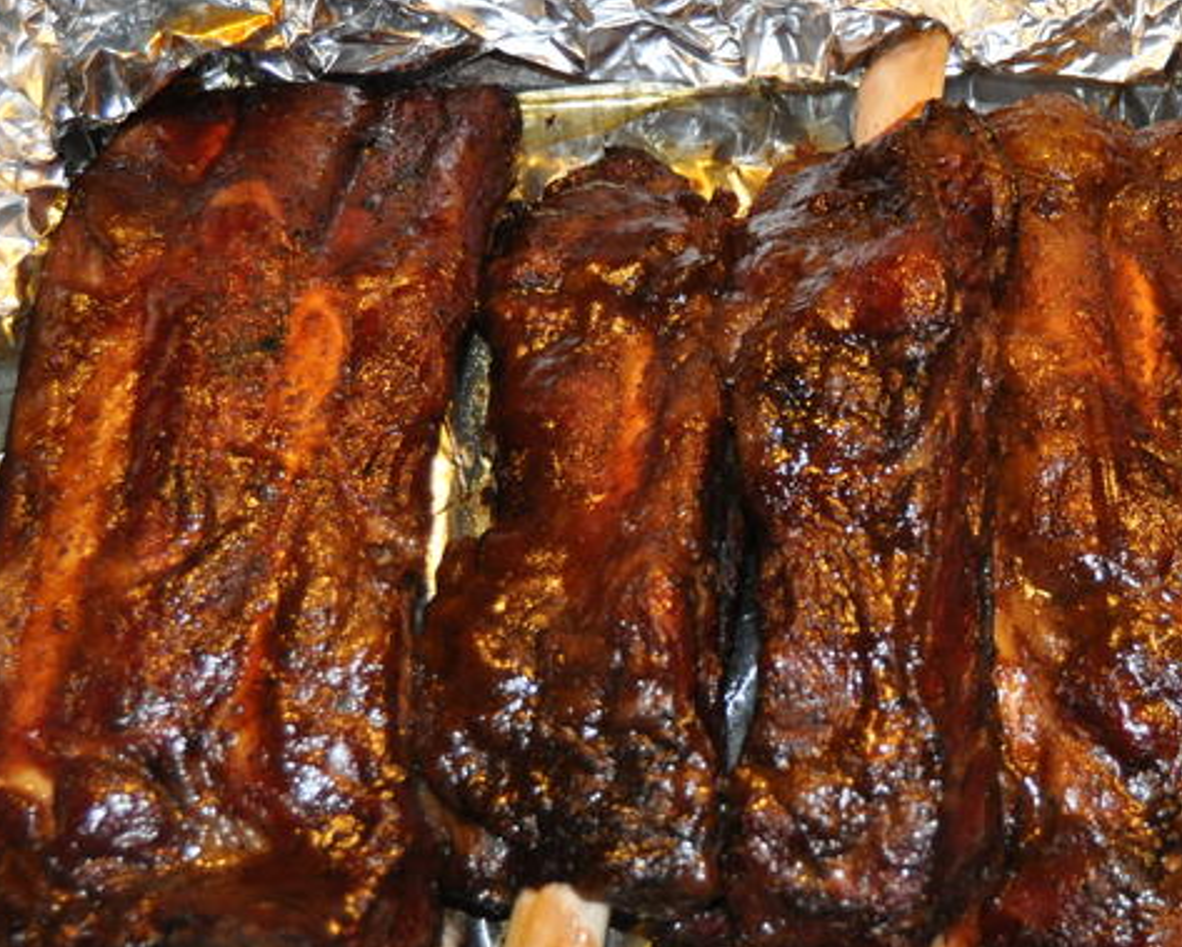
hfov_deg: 22.9
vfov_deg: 18.5
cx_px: 810
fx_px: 2902
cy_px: 542
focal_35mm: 83
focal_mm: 31
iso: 800
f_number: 4.2
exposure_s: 1/60
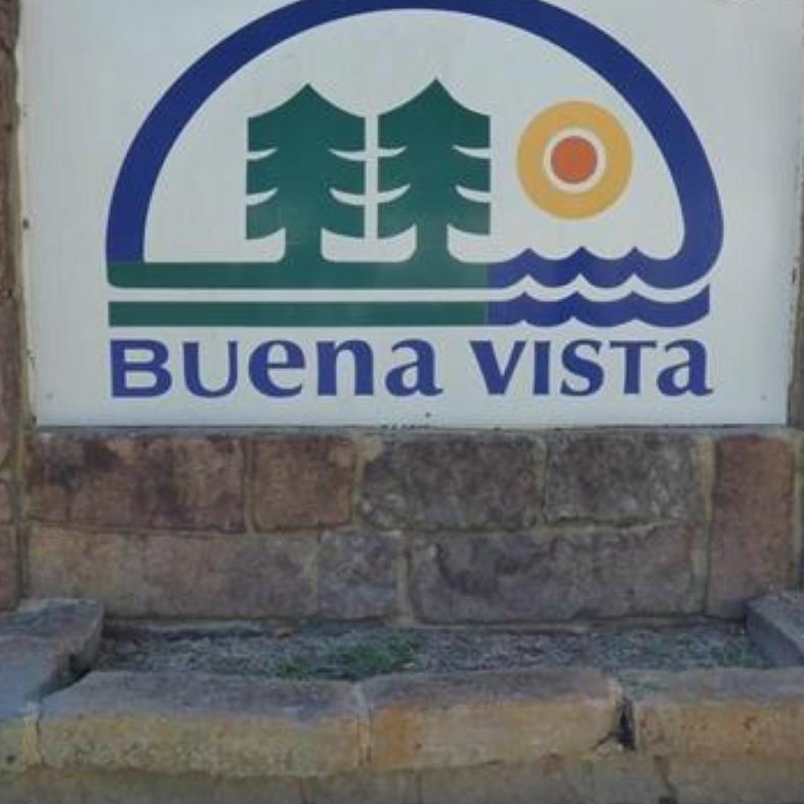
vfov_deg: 36.0
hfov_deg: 36.1
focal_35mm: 47
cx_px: 392
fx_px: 1235
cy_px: 376
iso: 200
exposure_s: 1/500
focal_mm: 5.04
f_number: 3.2
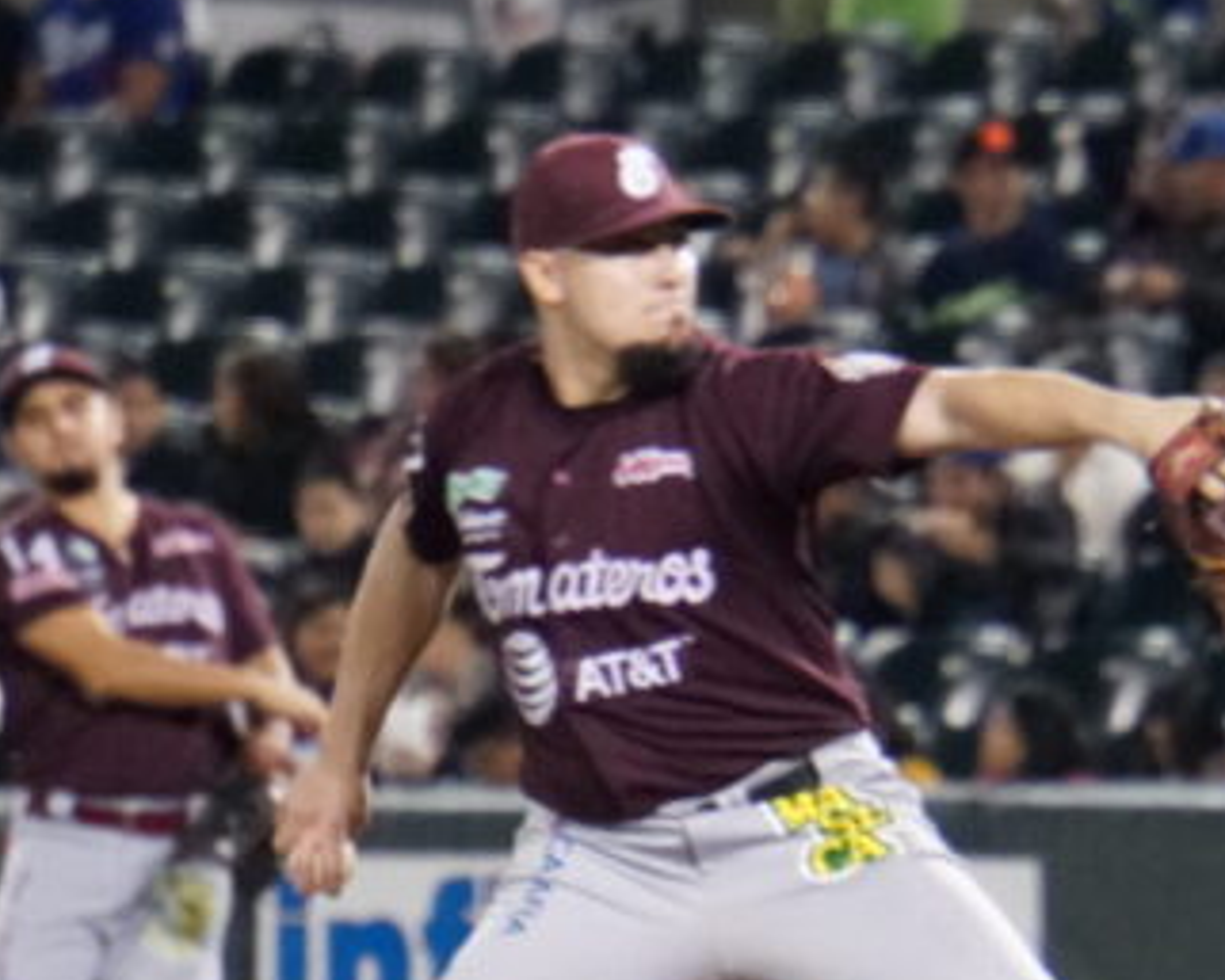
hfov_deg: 2.2
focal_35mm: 898
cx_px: 1130
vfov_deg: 1.7
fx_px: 32567
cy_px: 1028
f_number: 6.3
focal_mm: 200
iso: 6400
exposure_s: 1/250
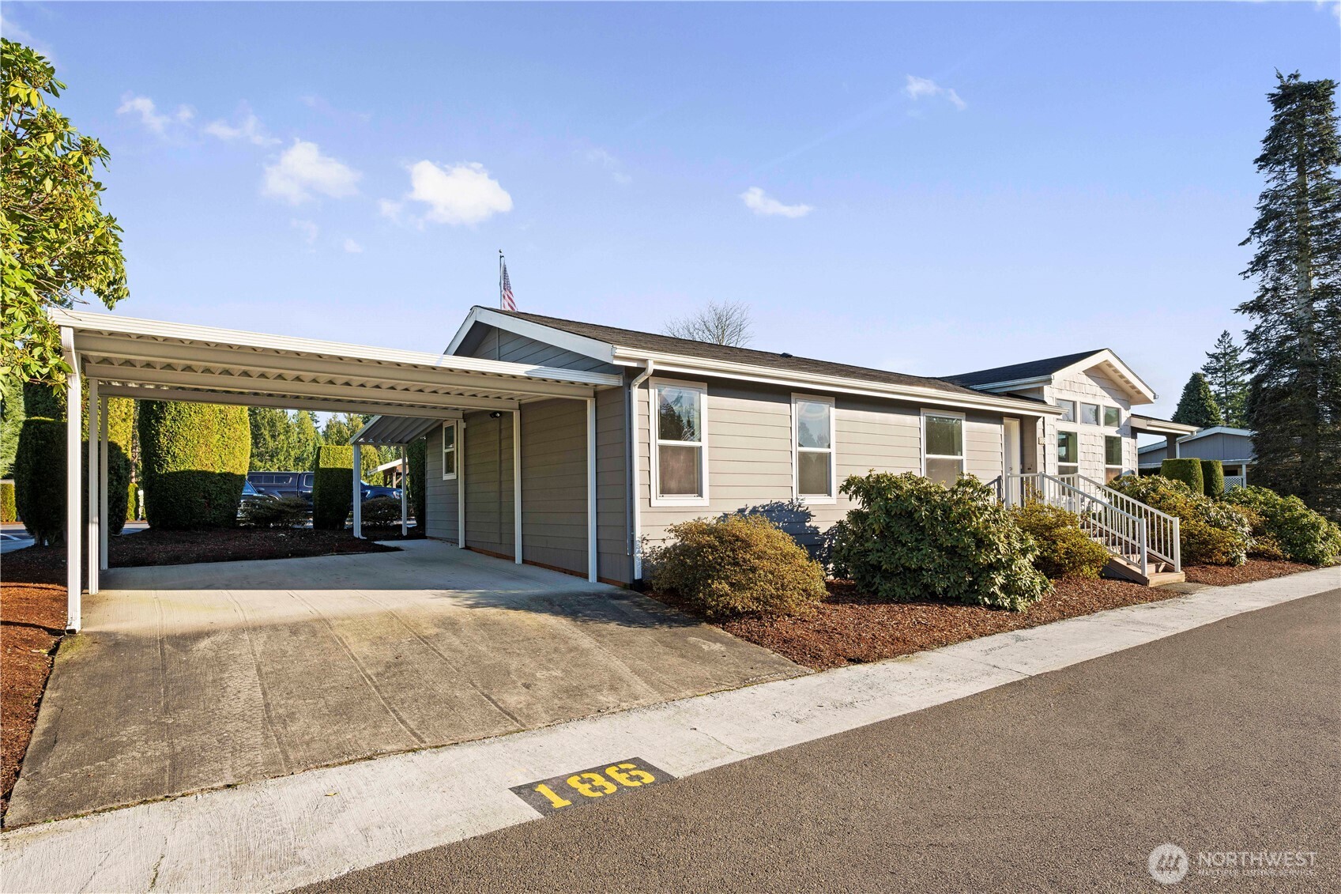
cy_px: 447
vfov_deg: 65.9
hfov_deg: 88.4
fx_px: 689
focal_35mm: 18
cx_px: 670
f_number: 8
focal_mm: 18.5
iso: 200
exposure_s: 1/200
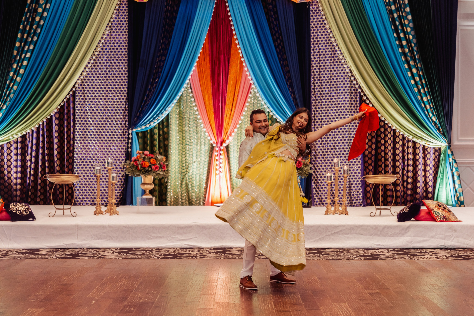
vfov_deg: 19.5
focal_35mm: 70
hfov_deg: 28.8
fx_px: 922
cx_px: 237
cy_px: 158
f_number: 2.8
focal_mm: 70
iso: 800
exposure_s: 1/160
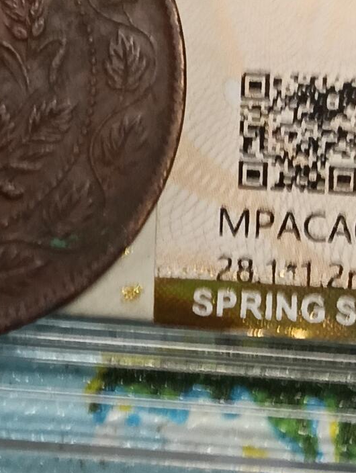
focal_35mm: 133
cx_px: -76
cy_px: -11
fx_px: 1819
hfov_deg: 11.0
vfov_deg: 14.5
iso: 100
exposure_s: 1/33.3
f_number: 1.8
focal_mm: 3.98
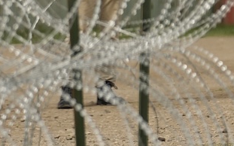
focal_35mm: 968
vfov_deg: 1.4
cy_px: -127
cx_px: 279
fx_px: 6170
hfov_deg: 2.2
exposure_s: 1/2500
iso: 160
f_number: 3.5
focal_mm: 164
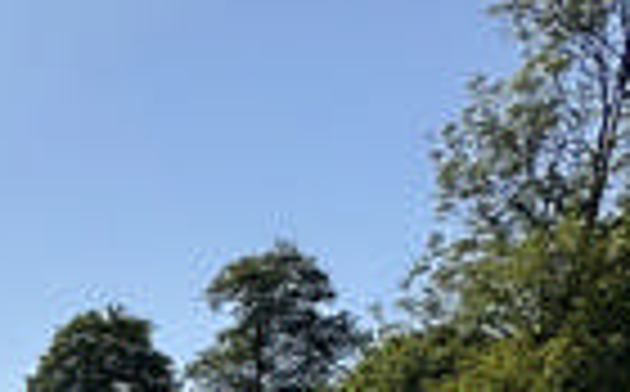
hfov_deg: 21.0
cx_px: -495
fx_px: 1166
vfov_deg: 15.3
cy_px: 789
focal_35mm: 68
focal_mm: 2.22
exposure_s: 1/3401
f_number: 2.2
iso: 50
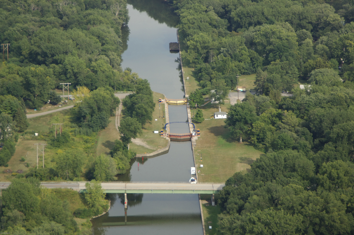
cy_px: 118
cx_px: 177
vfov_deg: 9.6
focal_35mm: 142
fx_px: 1400
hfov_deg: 14.4
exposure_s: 1/1000
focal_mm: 95
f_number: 5.6
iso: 400
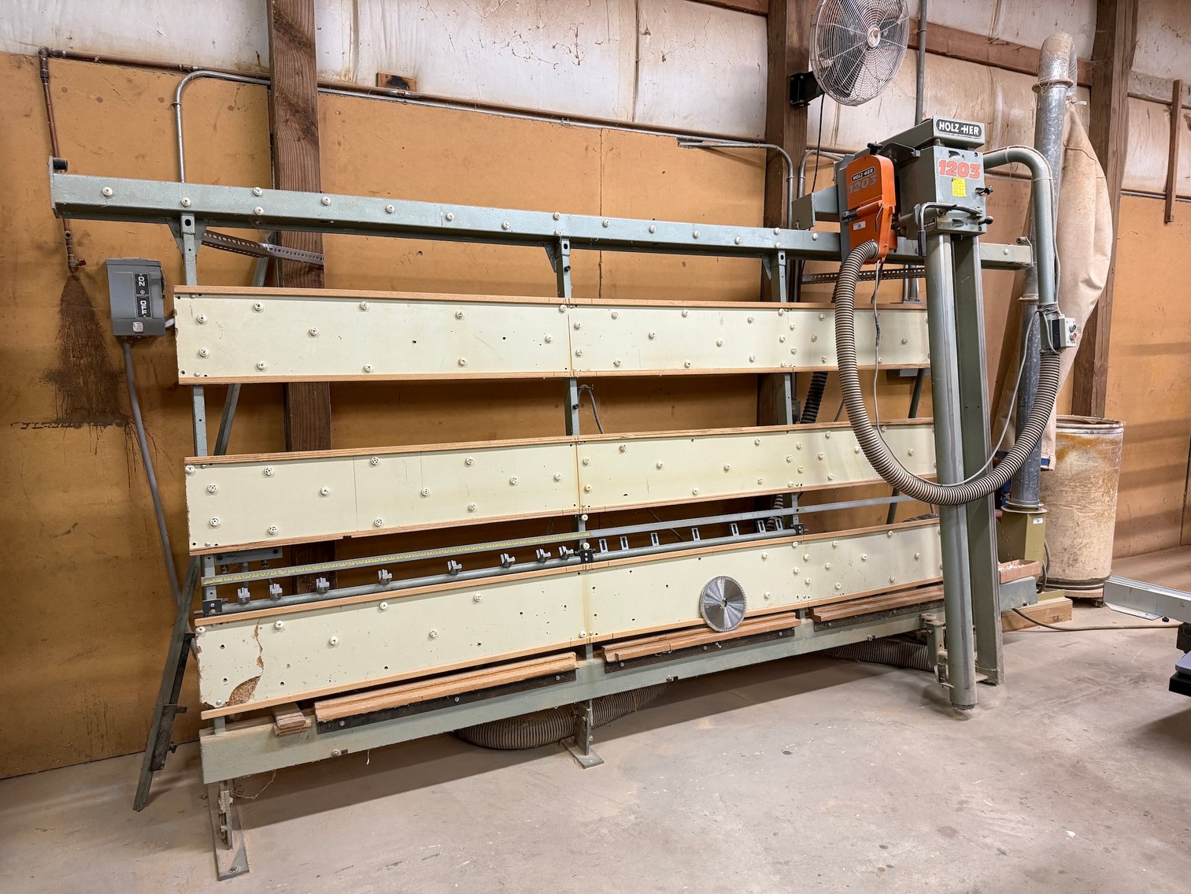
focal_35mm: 24
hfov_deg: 71.6
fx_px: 826
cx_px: 596
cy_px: 447
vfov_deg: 56.8
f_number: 1.78
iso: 250
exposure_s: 1/60
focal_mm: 6.76
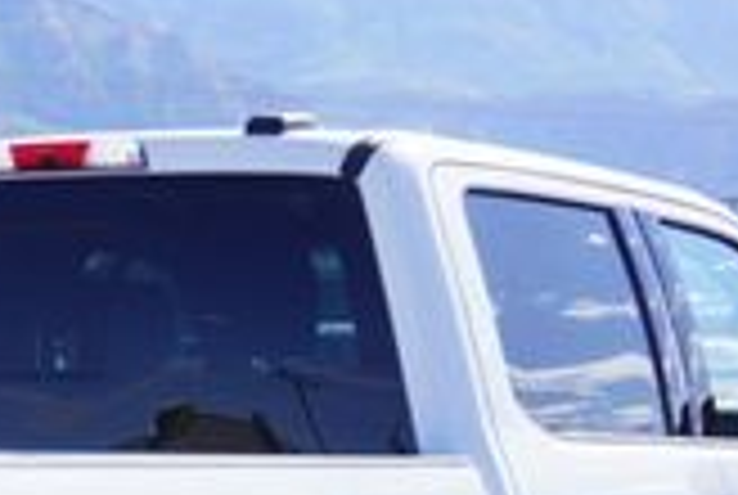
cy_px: 842
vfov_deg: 9.1
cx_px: -216
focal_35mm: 146
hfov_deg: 13.5
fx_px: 2997
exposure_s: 1/125
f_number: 9
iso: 100
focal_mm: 25
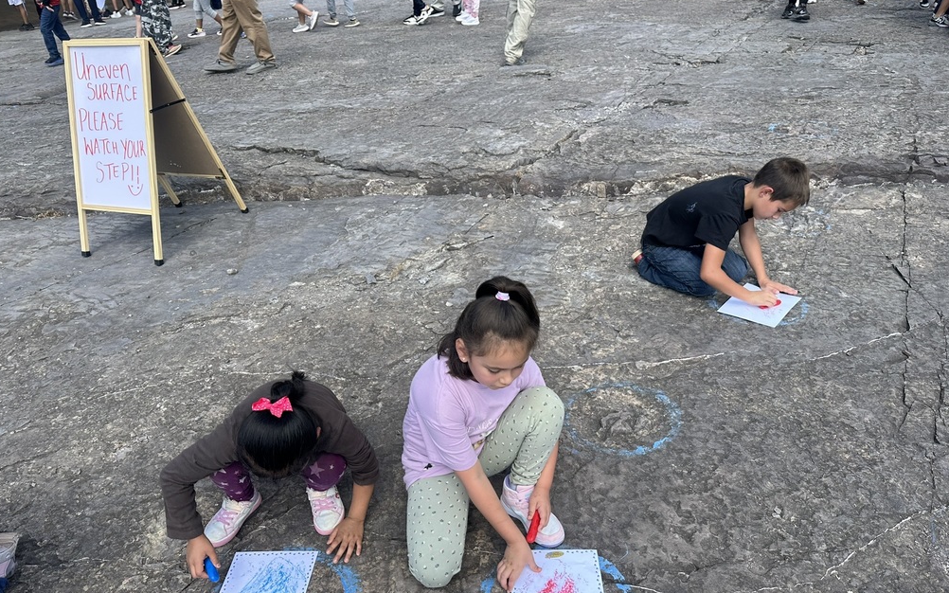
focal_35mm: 26
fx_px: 672
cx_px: 474
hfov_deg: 70.4
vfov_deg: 47.4
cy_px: 350
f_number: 1.78
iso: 80
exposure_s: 1/1212
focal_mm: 6.86
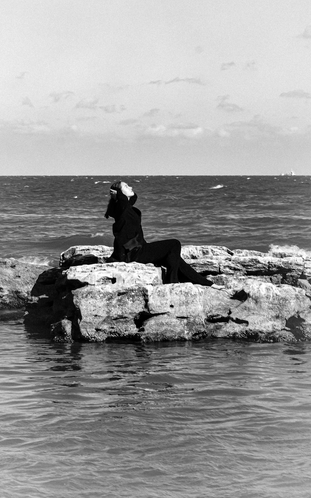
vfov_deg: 24.1
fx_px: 1166
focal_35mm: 86
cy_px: 249
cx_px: 147
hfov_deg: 15.2
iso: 400
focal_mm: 56
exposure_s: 1/180
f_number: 13
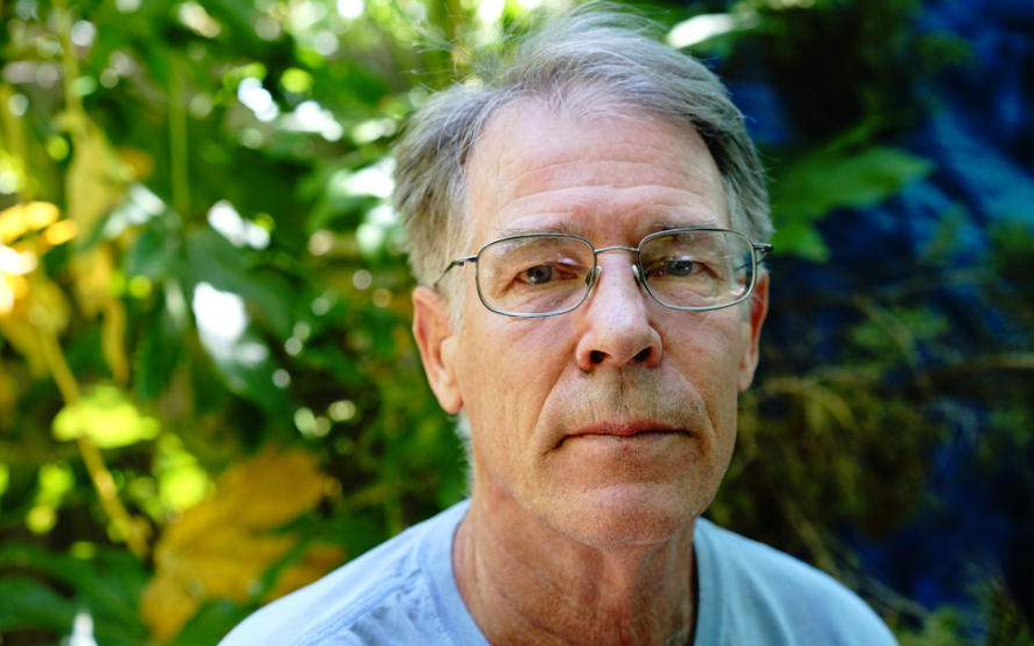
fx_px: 1606
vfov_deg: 22.7
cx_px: 525
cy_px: 329
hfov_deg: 35.7
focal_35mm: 57
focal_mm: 55
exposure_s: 1/100
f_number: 4
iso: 200
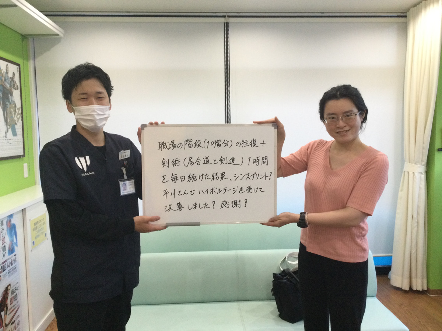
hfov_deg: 58.4
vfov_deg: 45.4
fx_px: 396
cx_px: 221
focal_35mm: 31
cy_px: 166
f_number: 2.4
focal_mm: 3.3
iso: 125
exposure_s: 1/30
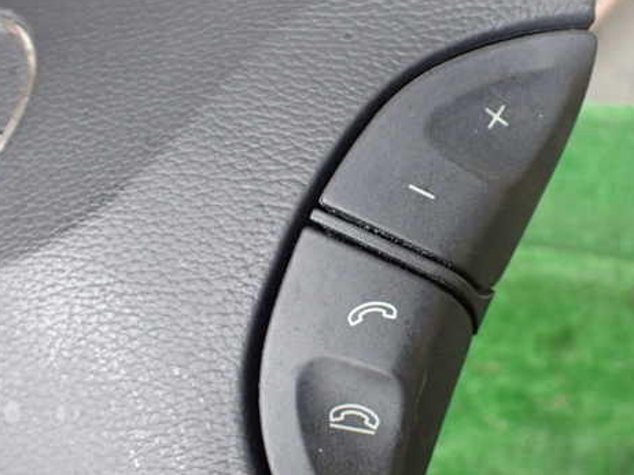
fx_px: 714
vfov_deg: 36.8
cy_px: 261
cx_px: 395
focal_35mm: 39
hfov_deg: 47.5
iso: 800
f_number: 2.3
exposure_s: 1/125
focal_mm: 5.4
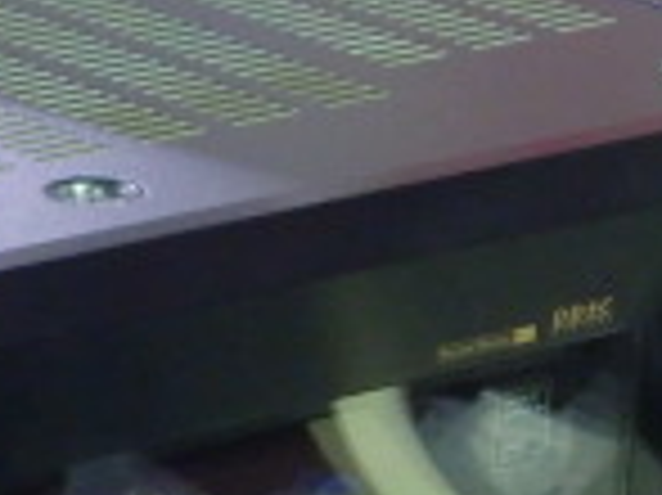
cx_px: -284
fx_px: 4586
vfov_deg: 6.2
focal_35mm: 240
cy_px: 486
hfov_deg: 8.1
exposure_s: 1/13
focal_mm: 9.8
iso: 400
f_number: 3.6
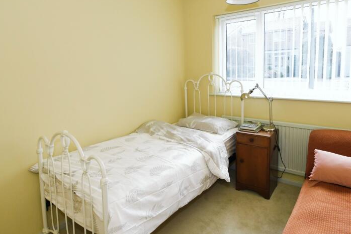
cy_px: 93
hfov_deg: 78.4
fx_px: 215
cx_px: 189
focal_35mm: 22
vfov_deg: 56.8
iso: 800
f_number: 7.1
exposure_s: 1/100
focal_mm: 10
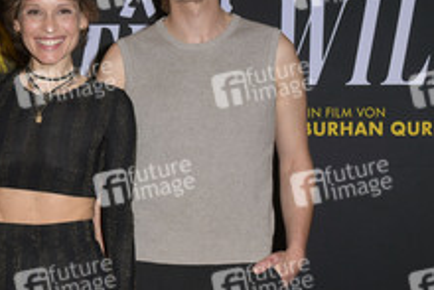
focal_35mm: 86
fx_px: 1037
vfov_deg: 15.9
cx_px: 92
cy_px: 134
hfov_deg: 23.3
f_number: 5.6
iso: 640
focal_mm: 42
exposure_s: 1/160
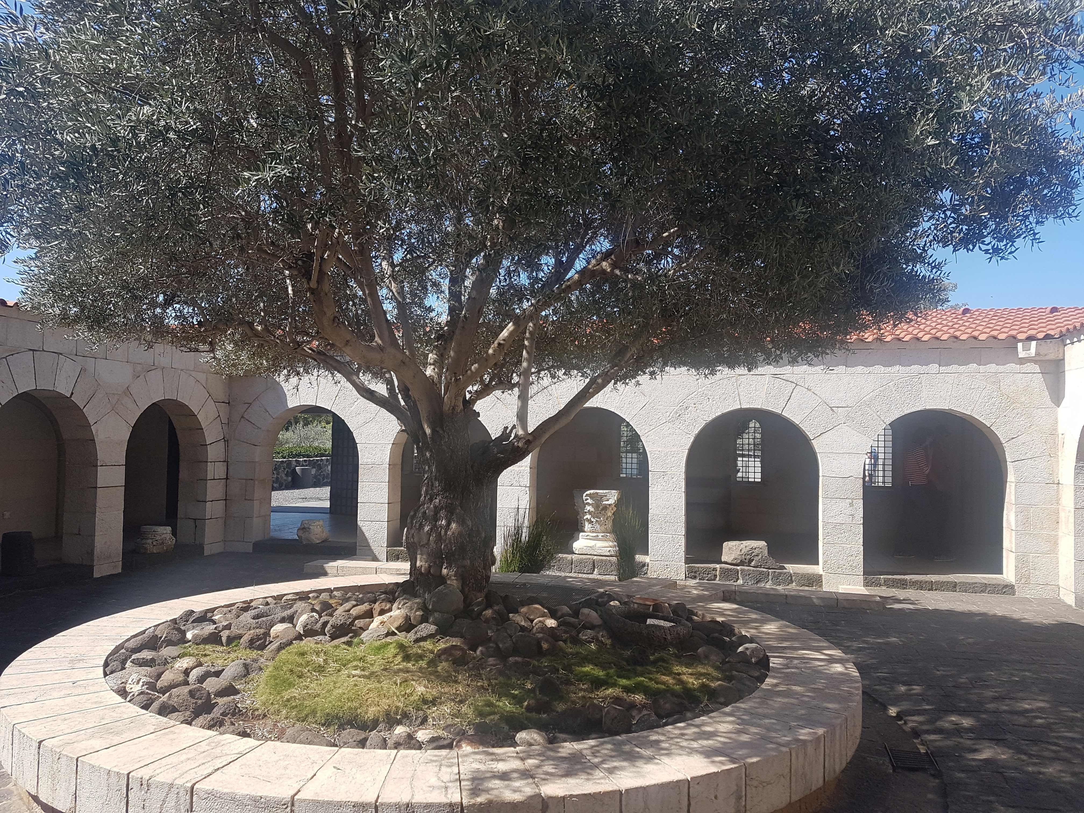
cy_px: 406
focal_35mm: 26
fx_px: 814
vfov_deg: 53.1
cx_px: 542
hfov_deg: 67.3
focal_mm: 4.2
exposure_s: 1/1304
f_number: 1.7
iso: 40
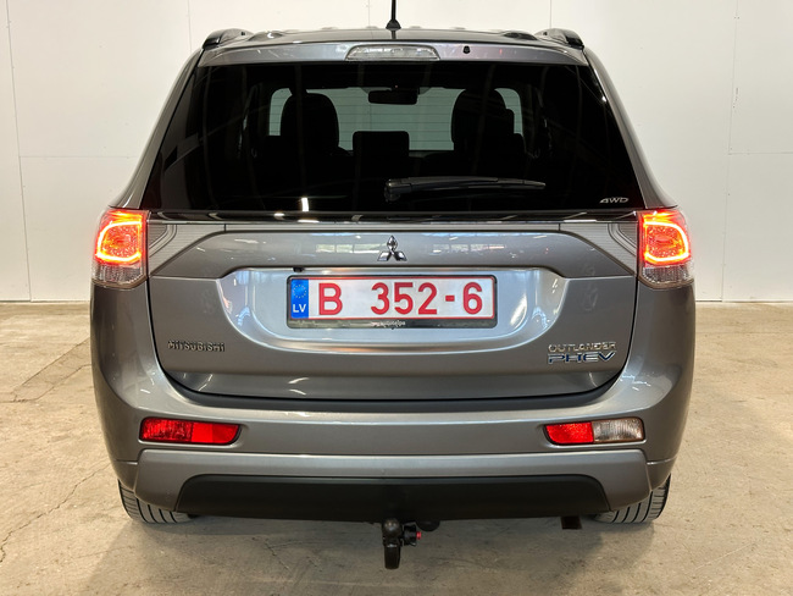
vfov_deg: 30.3
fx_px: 1100
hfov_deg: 39.6
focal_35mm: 48
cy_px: 298
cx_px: 396
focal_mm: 6.86
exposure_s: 1/50
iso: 125
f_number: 1.8
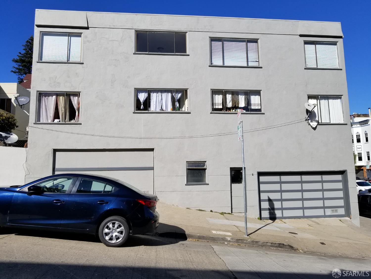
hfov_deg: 67.3
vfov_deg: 53.1
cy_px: 140
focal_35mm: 26
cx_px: 186
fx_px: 279
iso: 50
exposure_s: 1/3640
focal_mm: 4.25
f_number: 1.7
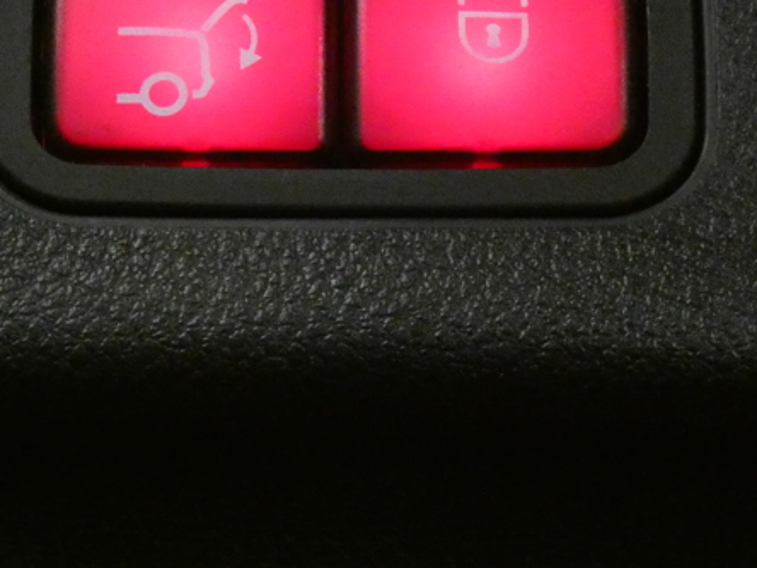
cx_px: 353
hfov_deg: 9.8
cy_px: 84
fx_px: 4417
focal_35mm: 202
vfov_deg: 7.3
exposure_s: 1/125
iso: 2000
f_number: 5
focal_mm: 20.1
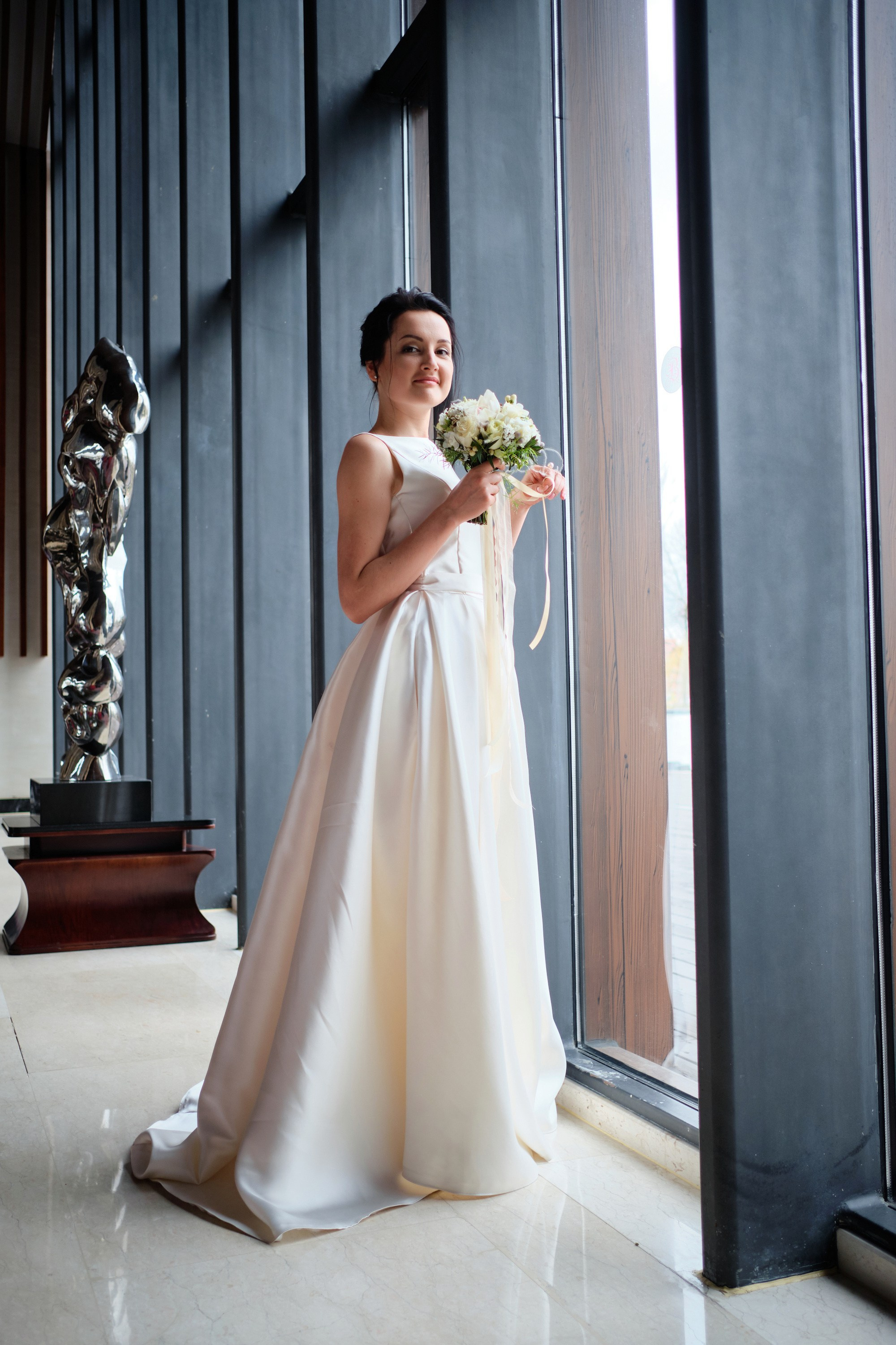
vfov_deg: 54.4
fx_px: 1307
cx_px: 448
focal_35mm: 35
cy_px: 672
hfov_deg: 37.9
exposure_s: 1/100
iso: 400
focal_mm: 23
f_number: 2
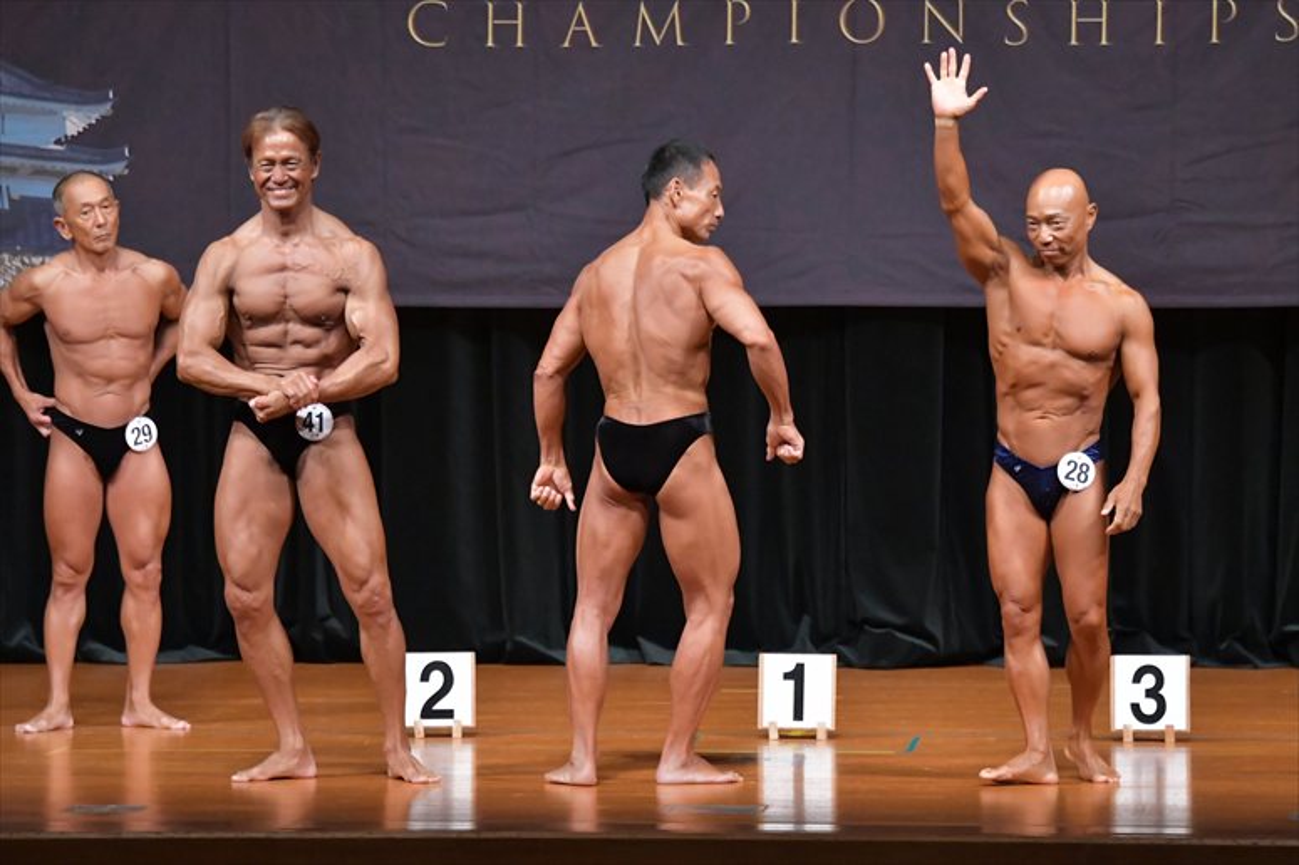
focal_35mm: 225
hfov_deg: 9.2
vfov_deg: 6.1
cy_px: 432
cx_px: 650
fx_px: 8115
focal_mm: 150
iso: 6400
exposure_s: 1/400
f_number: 5.6
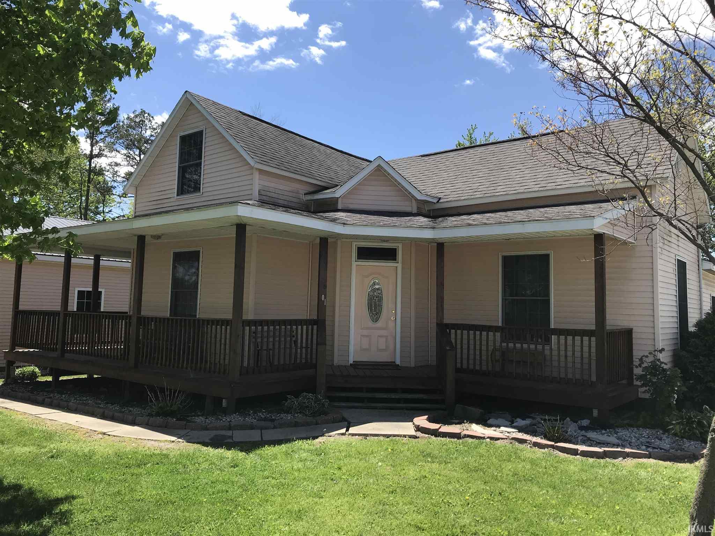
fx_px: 578
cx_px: 358
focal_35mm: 28
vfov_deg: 49.7
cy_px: 268
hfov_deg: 63.4
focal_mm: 3.99
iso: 20
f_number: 1.8
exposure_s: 1/1681
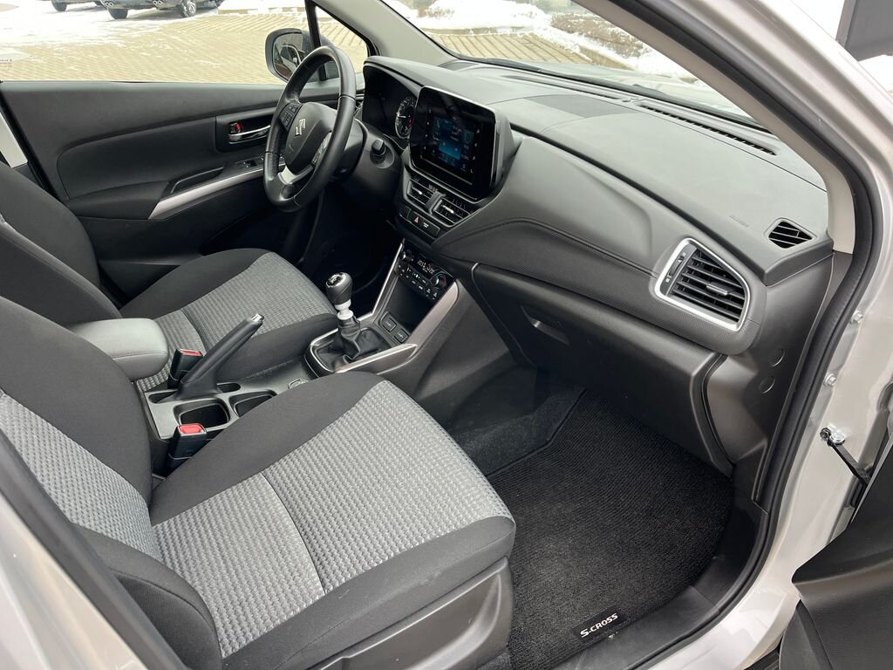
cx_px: 446
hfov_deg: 67.3
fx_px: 671
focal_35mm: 26
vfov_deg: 53.1
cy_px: 335
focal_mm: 5.1
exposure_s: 1/121
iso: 125
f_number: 1.6
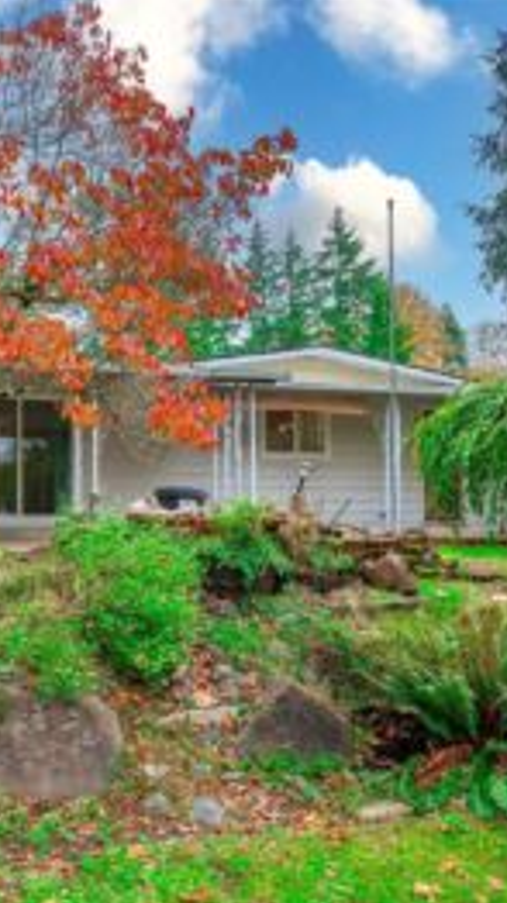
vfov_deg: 61.0
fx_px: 766
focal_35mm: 32
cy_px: 457
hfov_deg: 34.6
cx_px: 55
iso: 80
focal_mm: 20
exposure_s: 1/30
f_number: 7.1
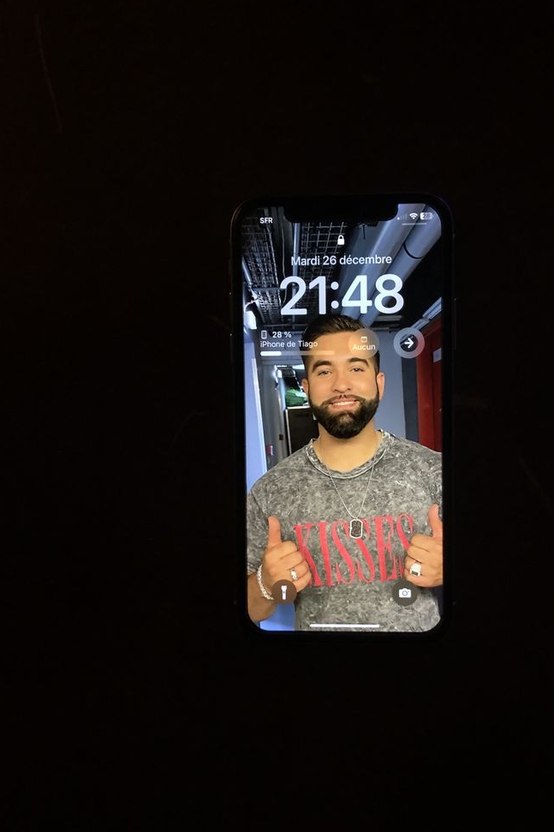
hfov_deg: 43.6
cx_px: 297
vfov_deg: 61.9
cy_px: 424
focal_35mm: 30
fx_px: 693
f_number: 1.8
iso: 100
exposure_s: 1/15
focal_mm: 3.99
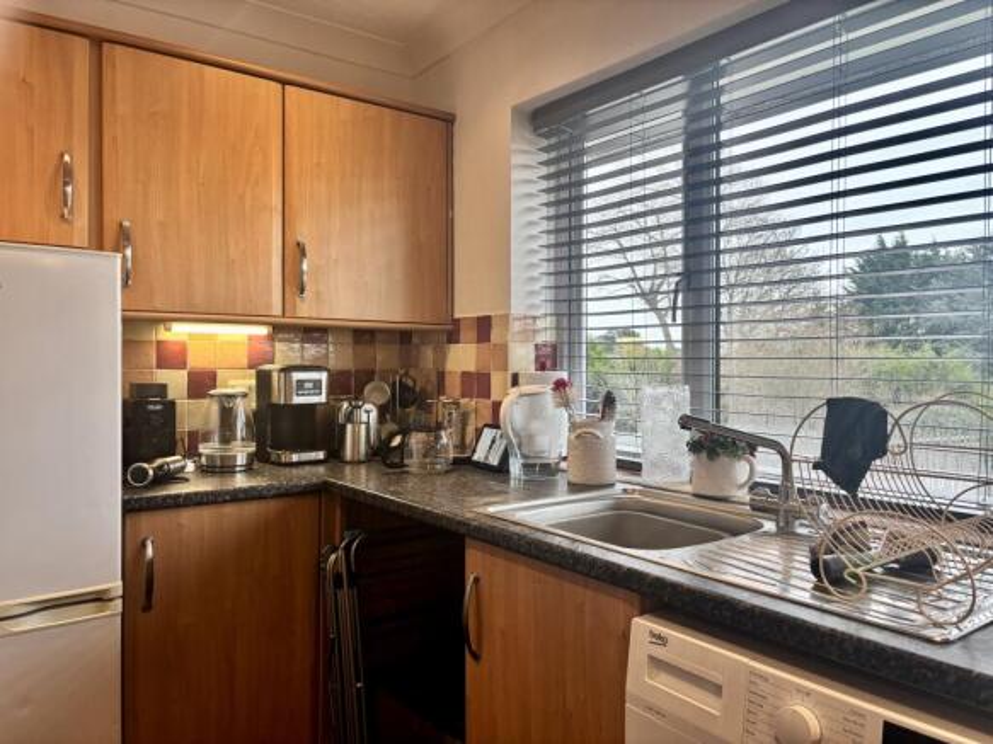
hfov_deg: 67.3
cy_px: 372
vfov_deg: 53.0
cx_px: 496
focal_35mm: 26
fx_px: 746
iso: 64
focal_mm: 5.96
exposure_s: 1/100
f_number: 1.6
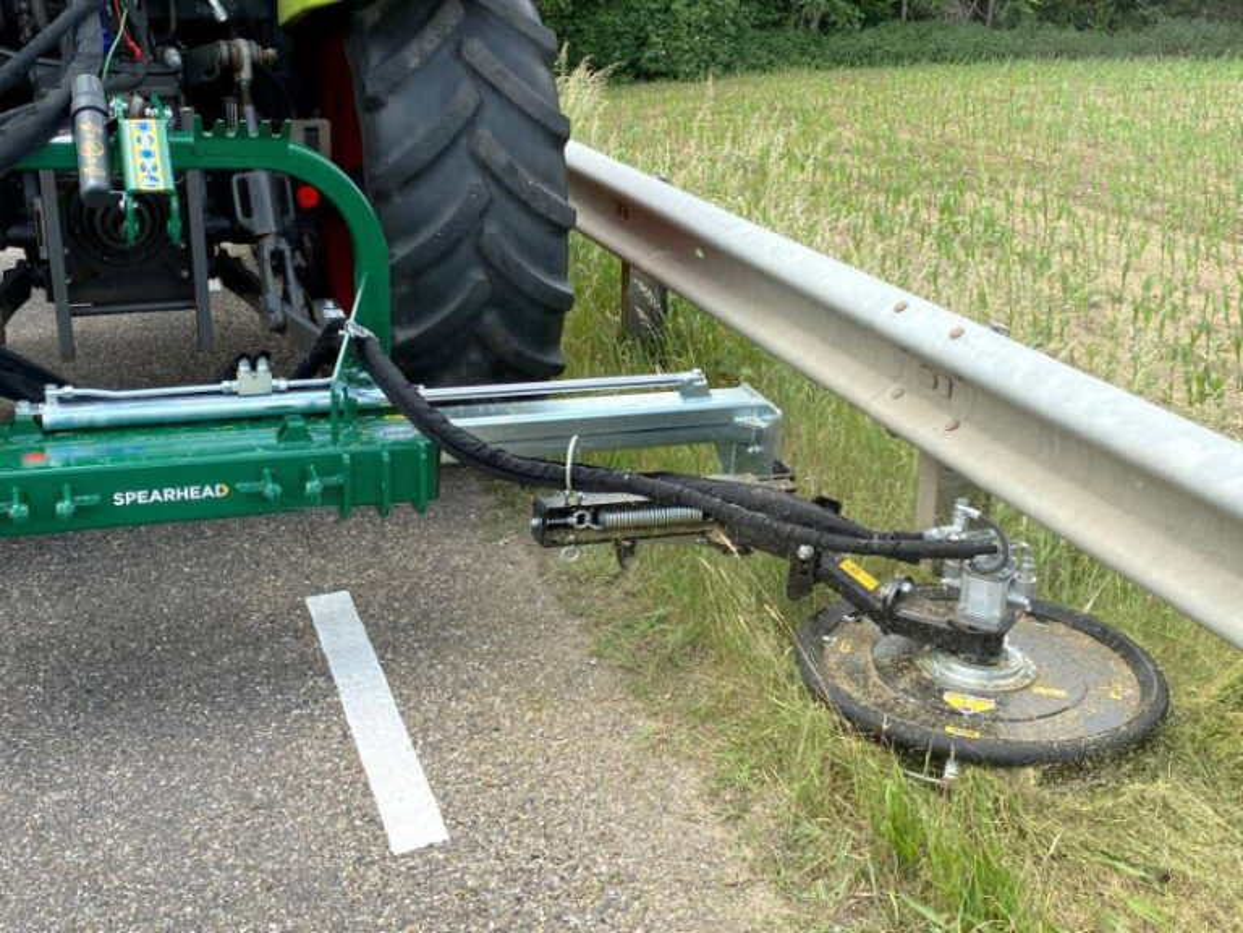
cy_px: 466
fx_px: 1185
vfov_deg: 42.9
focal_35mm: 33
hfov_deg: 55.4
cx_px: 622
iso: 32
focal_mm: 4.2
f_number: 1.8
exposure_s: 1/942
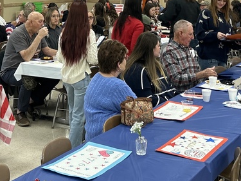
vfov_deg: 19.8
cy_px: -16
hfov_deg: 27.4
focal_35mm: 71
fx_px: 494
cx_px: 124
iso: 100
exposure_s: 1/60
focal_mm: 5.7
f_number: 1.5
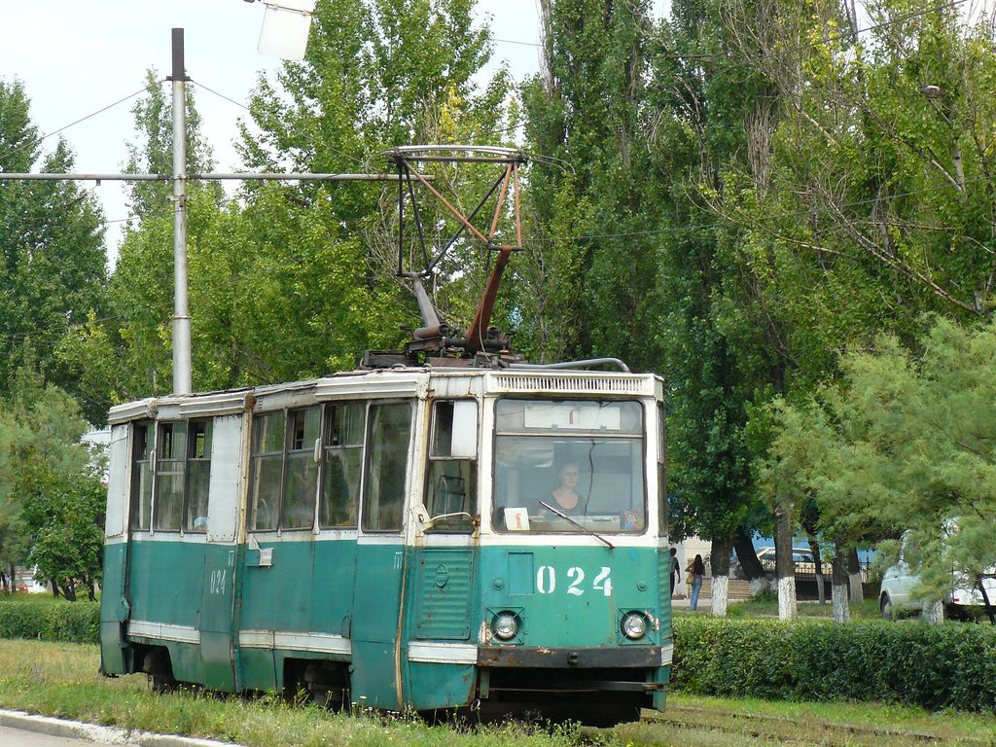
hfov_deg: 10.4
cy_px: 374
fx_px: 5467
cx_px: 498
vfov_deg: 7.8
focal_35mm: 190
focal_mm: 31.6
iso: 200
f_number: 5
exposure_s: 1/320
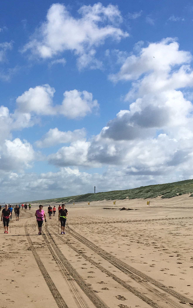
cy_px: 218
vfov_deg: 34.1
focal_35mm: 59
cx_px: -4
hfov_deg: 21.2
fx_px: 497
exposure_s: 1/3077
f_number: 2.2
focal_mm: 4.15
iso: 25
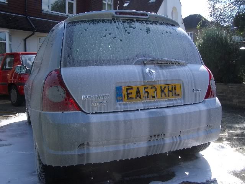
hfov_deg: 52.6
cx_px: 122
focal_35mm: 35
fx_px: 248
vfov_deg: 40.7
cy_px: 92
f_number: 4.3
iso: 50
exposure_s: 1/250
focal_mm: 5.8
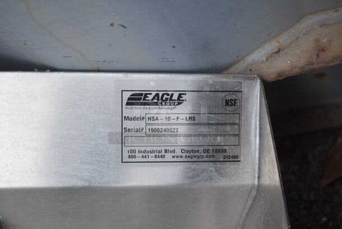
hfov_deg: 36.8
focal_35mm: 54
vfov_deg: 25.1
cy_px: 114
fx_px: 513
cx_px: 171
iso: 360
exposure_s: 1/125
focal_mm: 36
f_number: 5.6
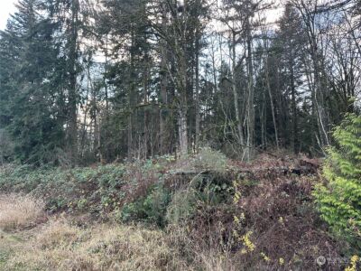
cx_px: 180
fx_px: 250
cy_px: 136
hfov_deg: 71.6
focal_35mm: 24
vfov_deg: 56.8
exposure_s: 1/121
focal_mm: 6.86
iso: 100
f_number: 1.78
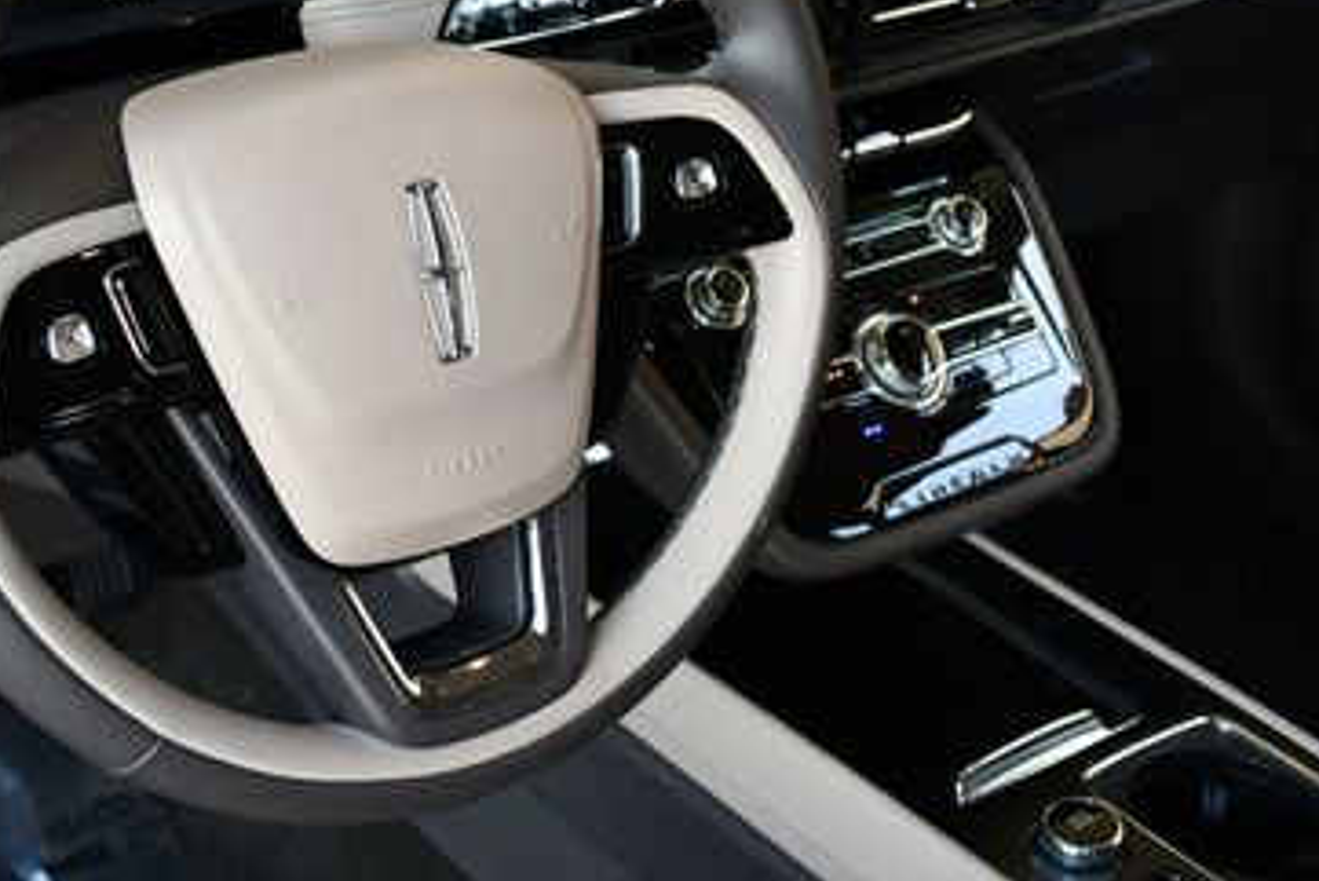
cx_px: 508
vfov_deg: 19.1
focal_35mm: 71
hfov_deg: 28.4
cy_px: 205
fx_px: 2602
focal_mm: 20
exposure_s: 1/250
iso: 720
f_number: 3.8
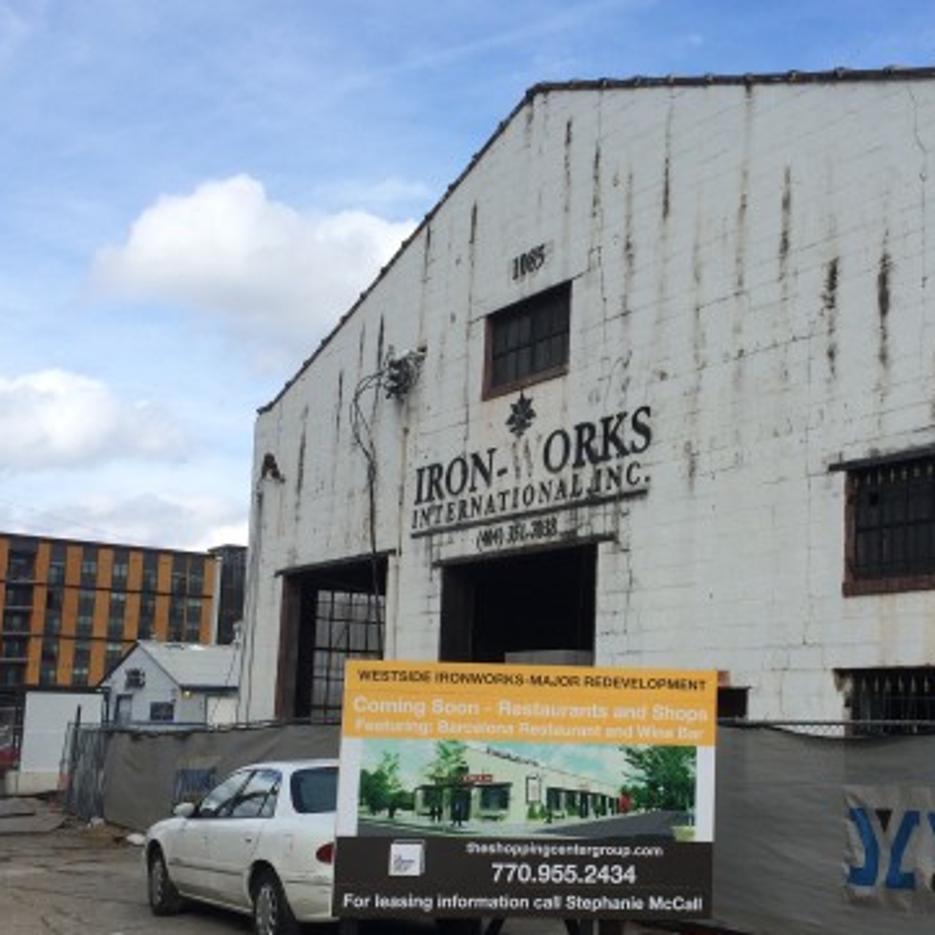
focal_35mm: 44
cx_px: 629
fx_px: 1345
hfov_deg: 37.9
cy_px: 548
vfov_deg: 38.2
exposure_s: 1/2160
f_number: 2.2
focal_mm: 4.15
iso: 32
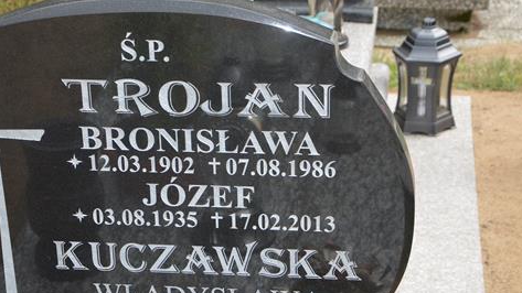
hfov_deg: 22.3
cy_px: 234
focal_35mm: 96
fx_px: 1325
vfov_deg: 12.6
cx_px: 227
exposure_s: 1/200
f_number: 5
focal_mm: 45
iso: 100
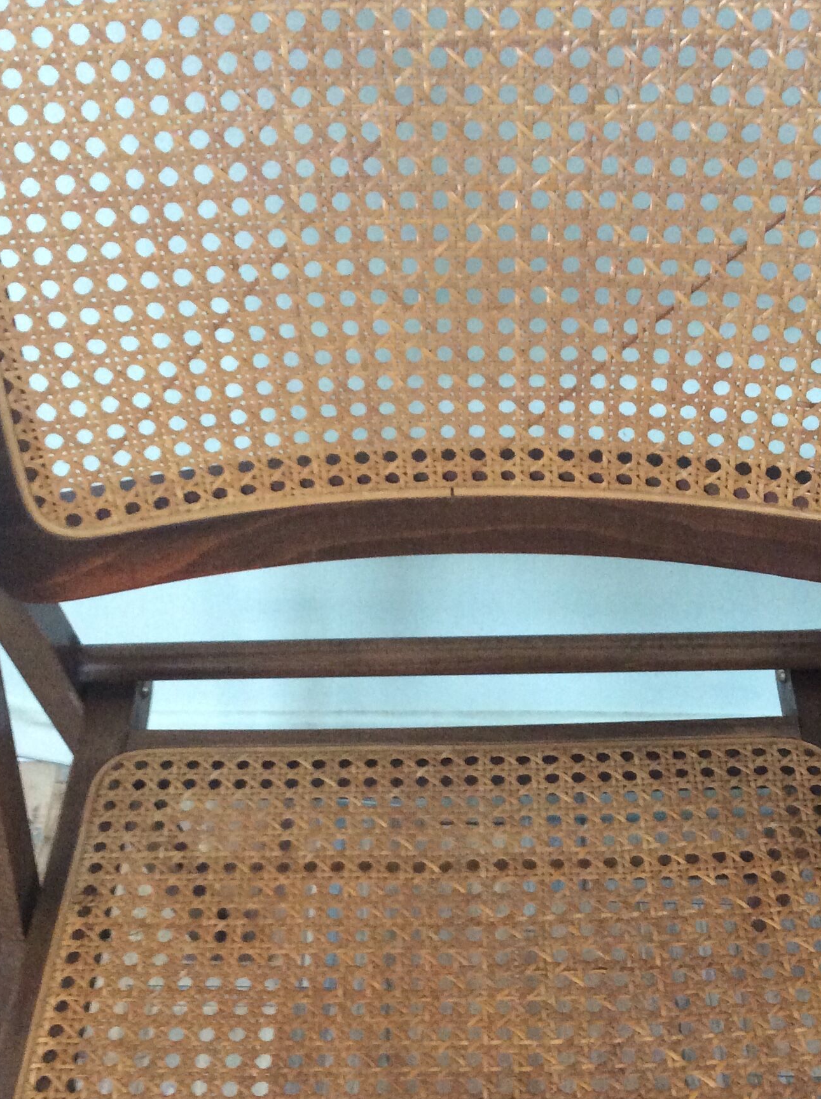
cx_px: 457
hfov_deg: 30.2
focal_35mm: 48
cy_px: 679
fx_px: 1522
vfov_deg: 39.5
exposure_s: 1/25
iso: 200
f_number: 2.4
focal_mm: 3.3
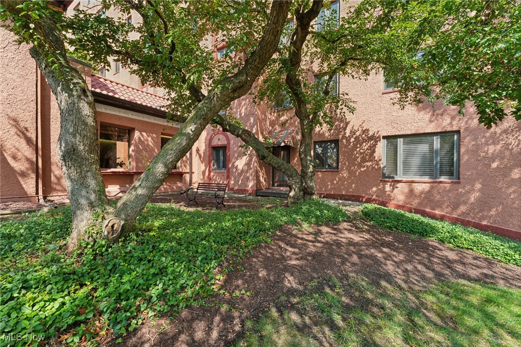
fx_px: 203
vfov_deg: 81.2
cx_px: 260
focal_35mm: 14
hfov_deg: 104.3
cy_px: 174
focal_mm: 14
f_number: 8
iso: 640
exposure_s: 1/400
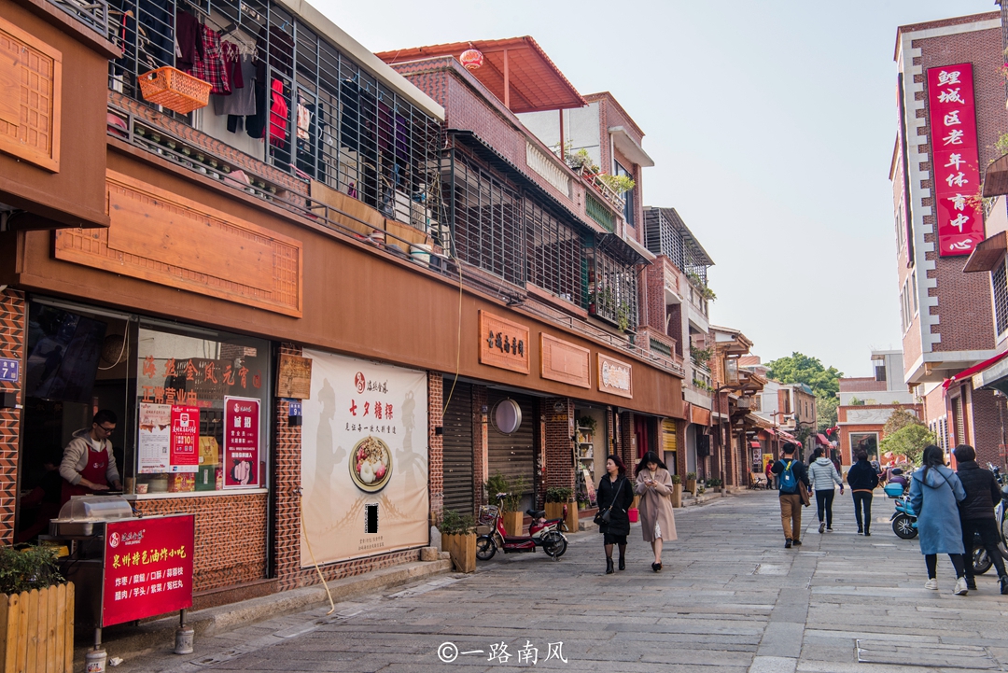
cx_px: 504
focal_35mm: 36
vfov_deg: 36.9
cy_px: 336
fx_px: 1008
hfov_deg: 53.1
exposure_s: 1/100
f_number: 11
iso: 100
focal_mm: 36
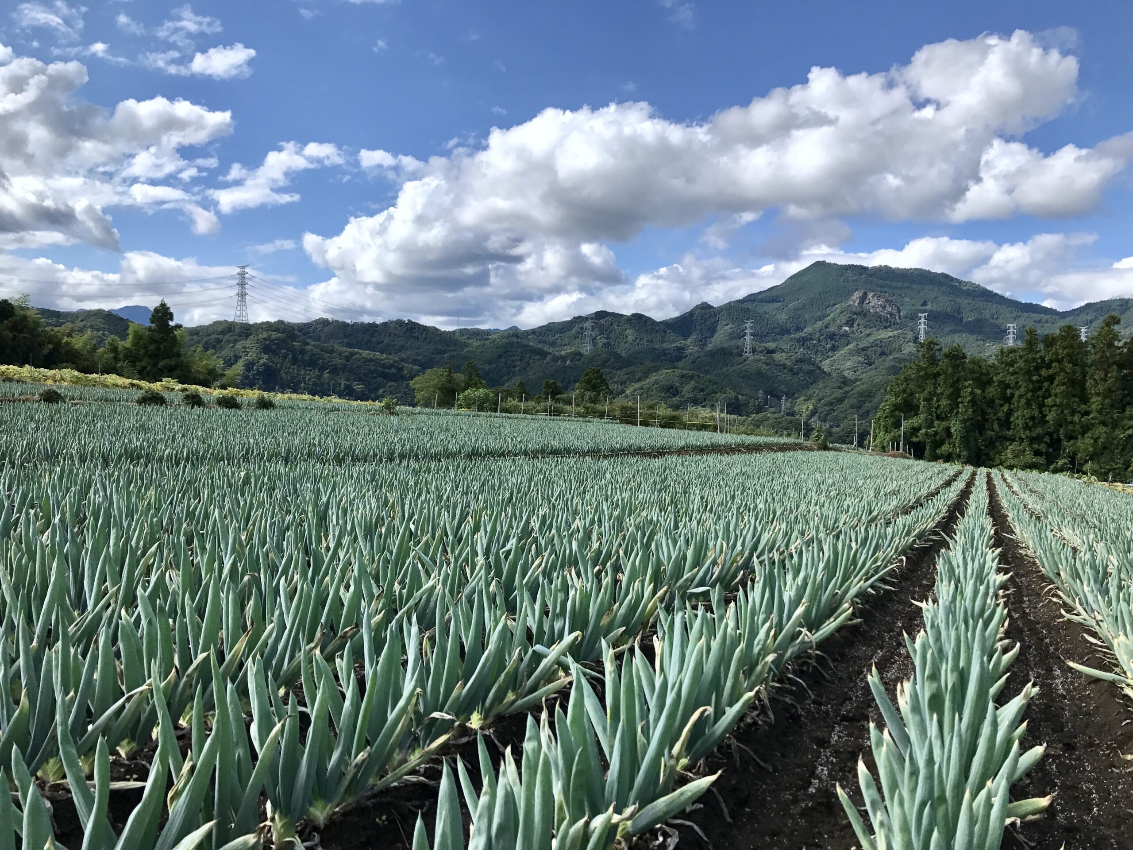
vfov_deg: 49.7
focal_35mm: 28
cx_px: 566
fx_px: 916
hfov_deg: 63.4
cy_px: 425
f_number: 1.8
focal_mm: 3.99
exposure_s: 1/2519
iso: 20
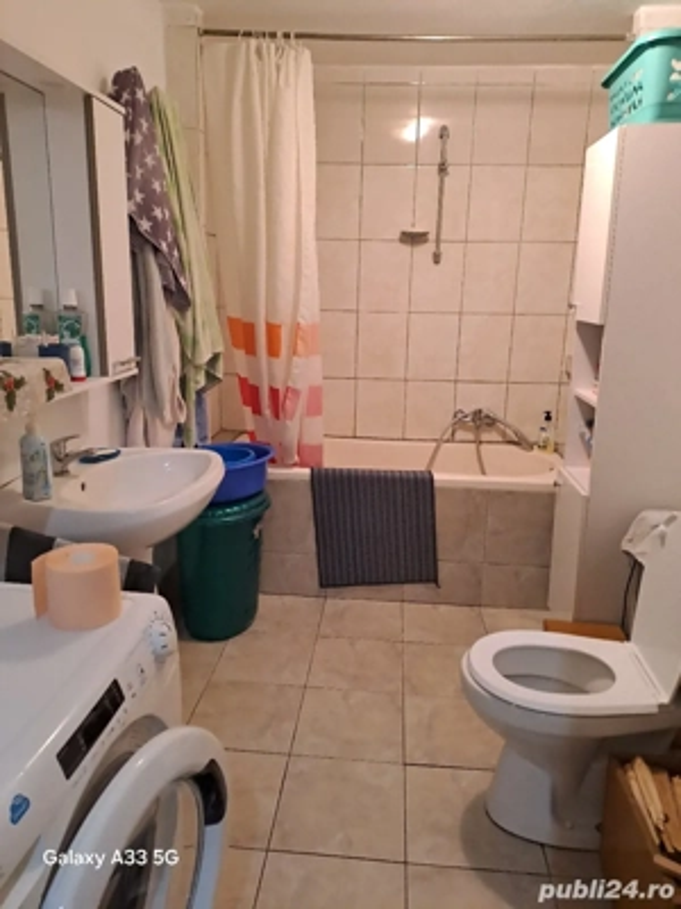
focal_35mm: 25
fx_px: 656
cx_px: 340
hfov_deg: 54.9
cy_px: 454
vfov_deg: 69.4
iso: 250
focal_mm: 4.65
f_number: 1.8
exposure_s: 1/33
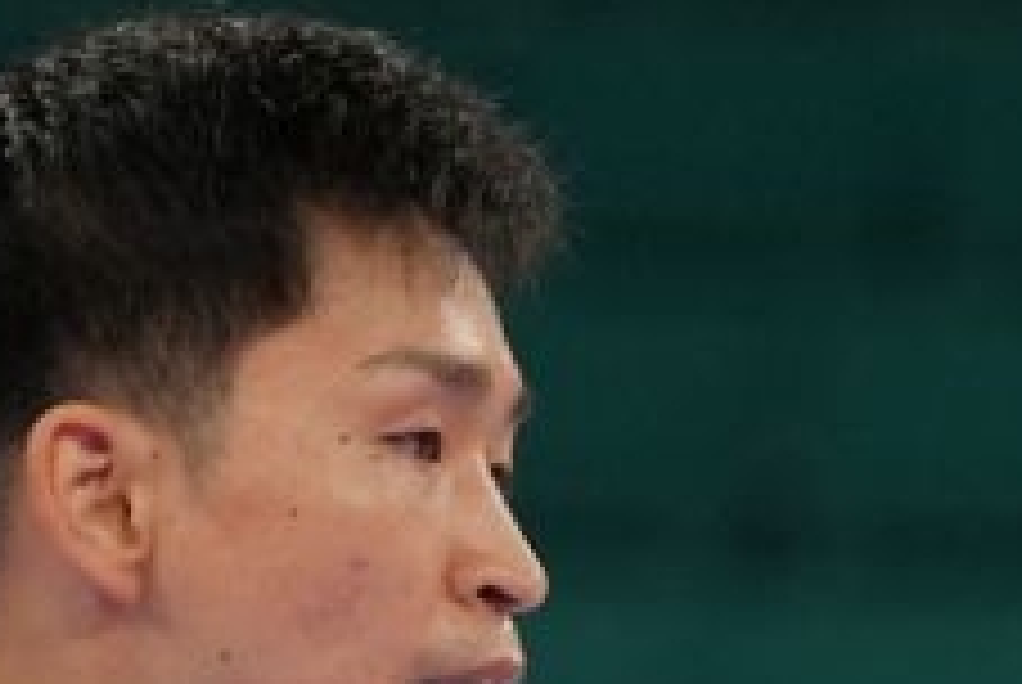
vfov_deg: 0.9
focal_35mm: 1456
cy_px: 1431
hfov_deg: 1.4
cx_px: 2404
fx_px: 41387
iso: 500
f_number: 2.8
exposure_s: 1/1000
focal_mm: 184
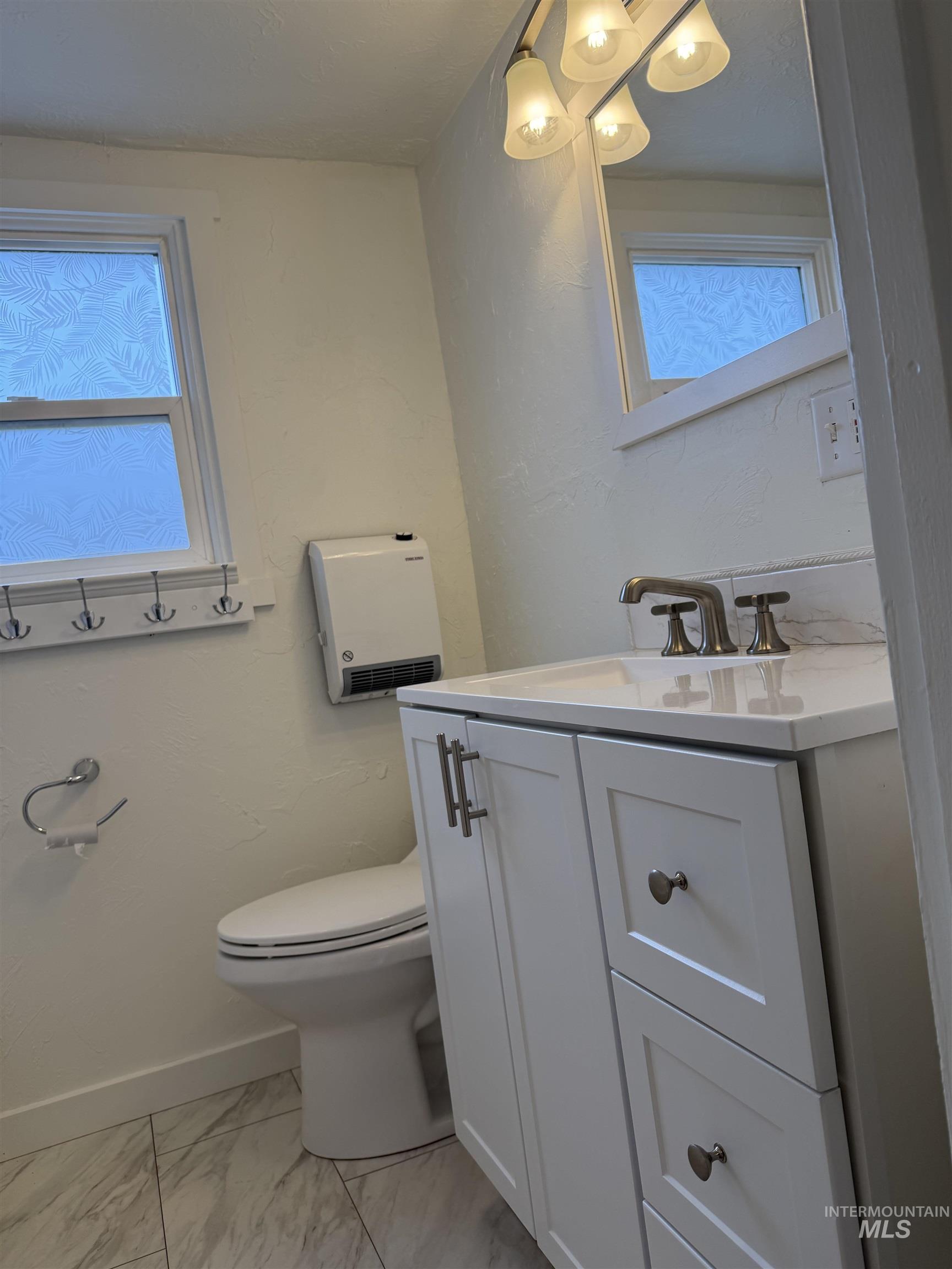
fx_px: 880
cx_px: 476
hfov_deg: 56.8
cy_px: 634
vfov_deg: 71.6
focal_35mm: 24
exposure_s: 1/205
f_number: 1.78
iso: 80
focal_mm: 6.76
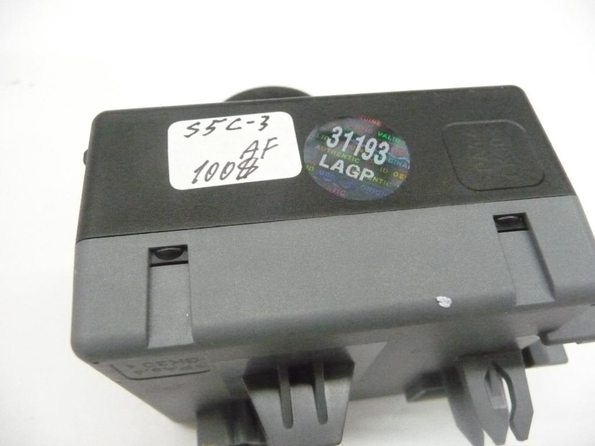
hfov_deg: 63.4
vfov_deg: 49.7
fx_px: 481
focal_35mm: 28
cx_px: 298
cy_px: 223
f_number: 3.3
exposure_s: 1/100
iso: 1600
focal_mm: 4.7
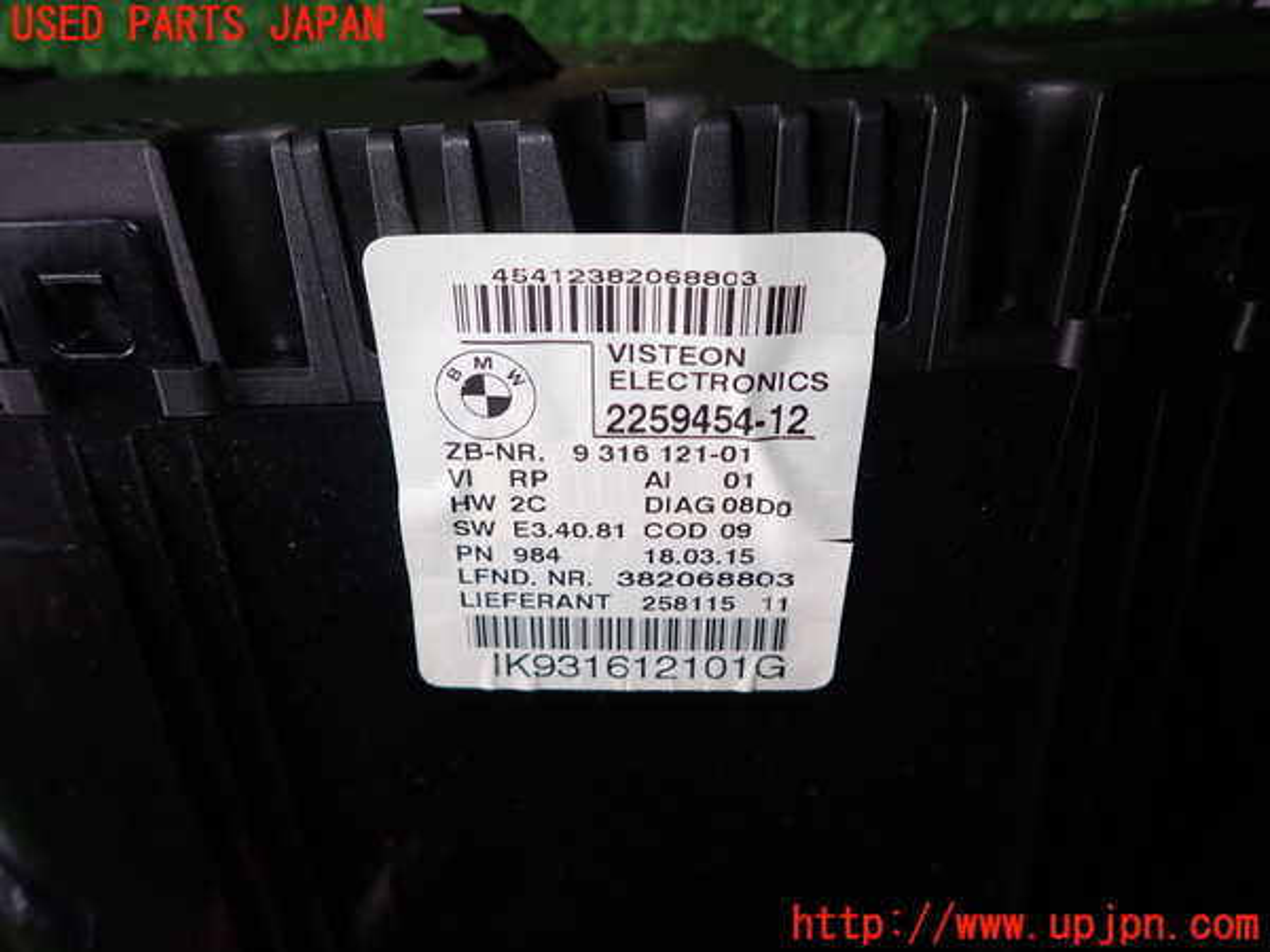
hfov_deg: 69.4
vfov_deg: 54.9
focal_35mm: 25
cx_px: 635
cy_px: 476
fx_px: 917
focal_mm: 4.5
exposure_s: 1/30
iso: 100
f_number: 5.6
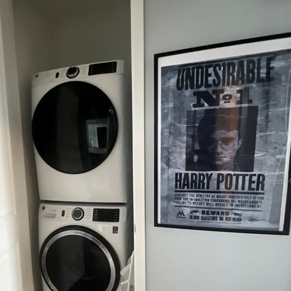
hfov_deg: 64.2
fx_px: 219
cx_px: 81
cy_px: 181
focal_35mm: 23
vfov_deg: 66.3
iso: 640
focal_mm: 1.57
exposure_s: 1/60
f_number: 1.8
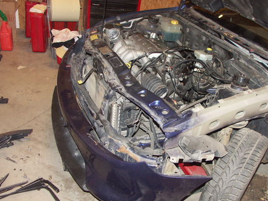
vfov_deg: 39.5
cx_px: 161
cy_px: 116
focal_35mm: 36
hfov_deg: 51.0
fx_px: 279
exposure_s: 1/50
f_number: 2.8
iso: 200
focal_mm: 7.21
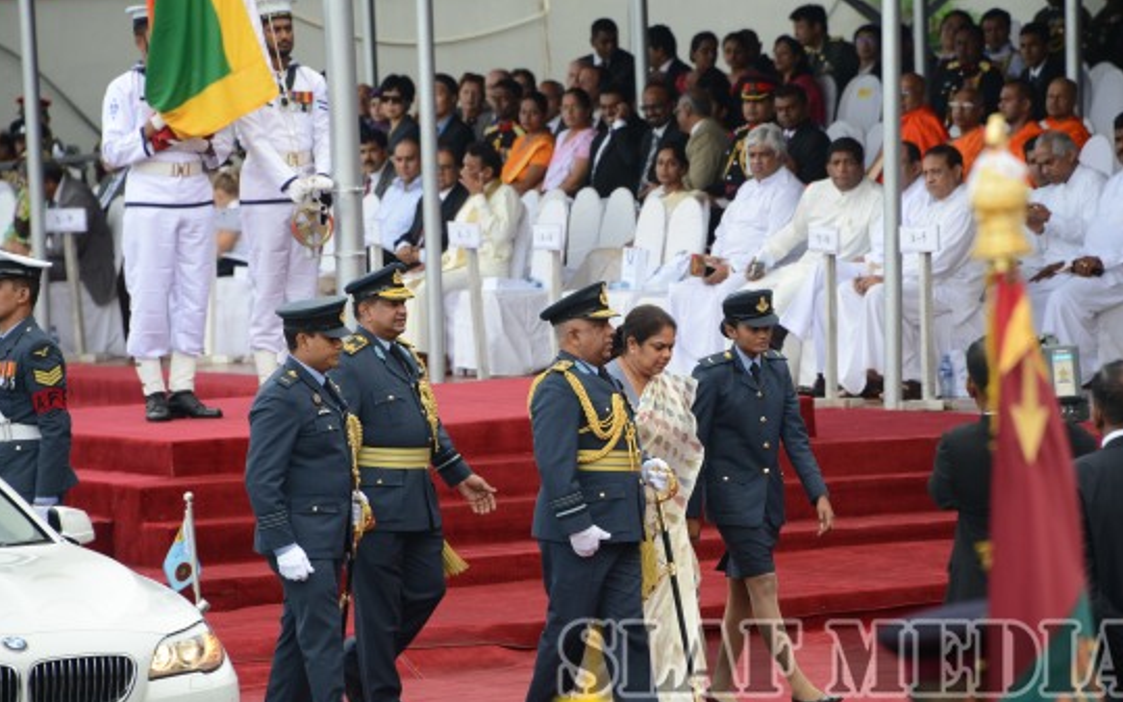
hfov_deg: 6.2
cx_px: 616
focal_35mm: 340
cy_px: 367
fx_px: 10407
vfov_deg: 3.9
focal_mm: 300
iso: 400
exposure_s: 1/160
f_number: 8
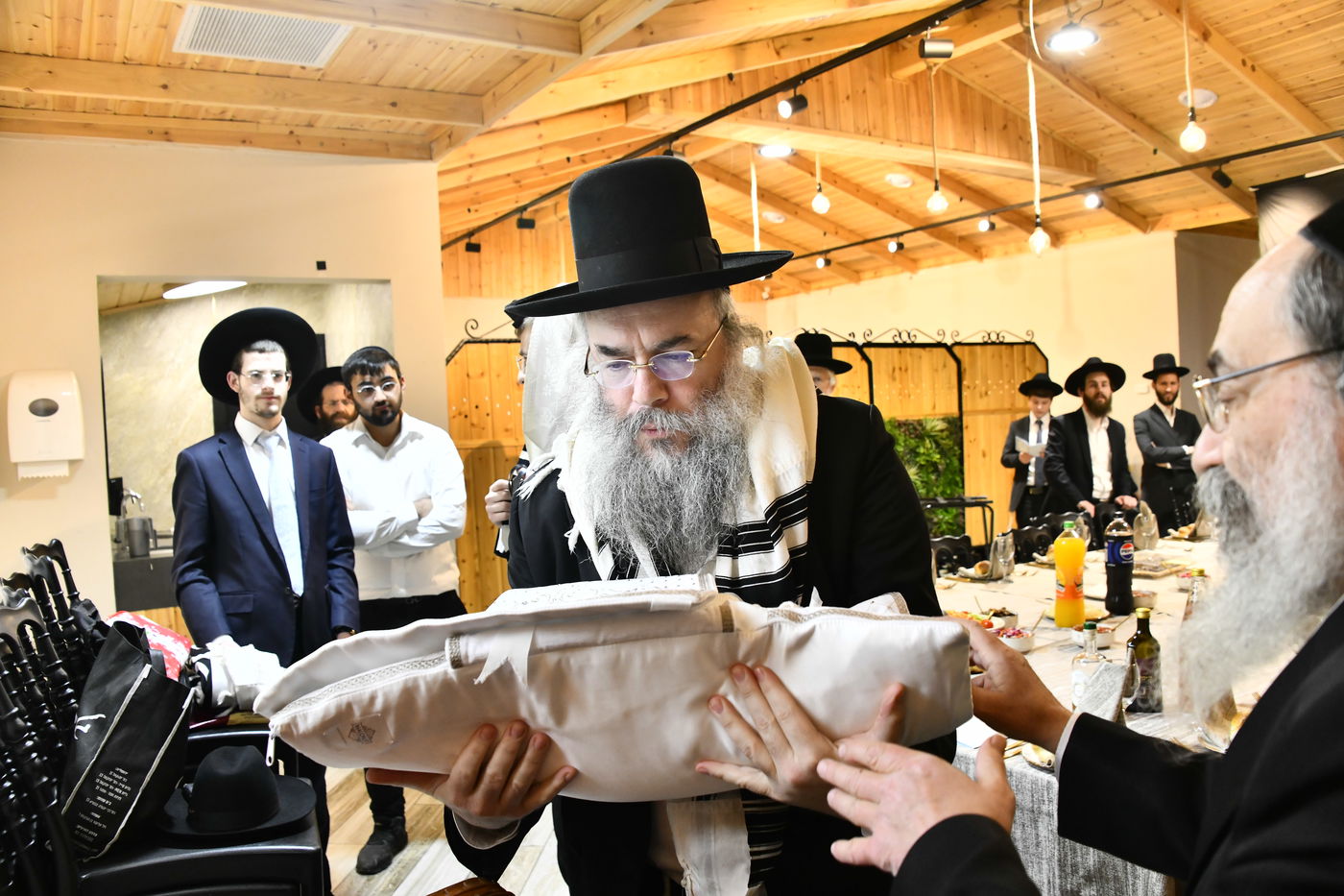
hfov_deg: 65.5
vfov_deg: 46.4
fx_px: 1045
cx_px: 672
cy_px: 448
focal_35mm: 28
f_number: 5.6
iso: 1600
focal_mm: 28
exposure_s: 1/200
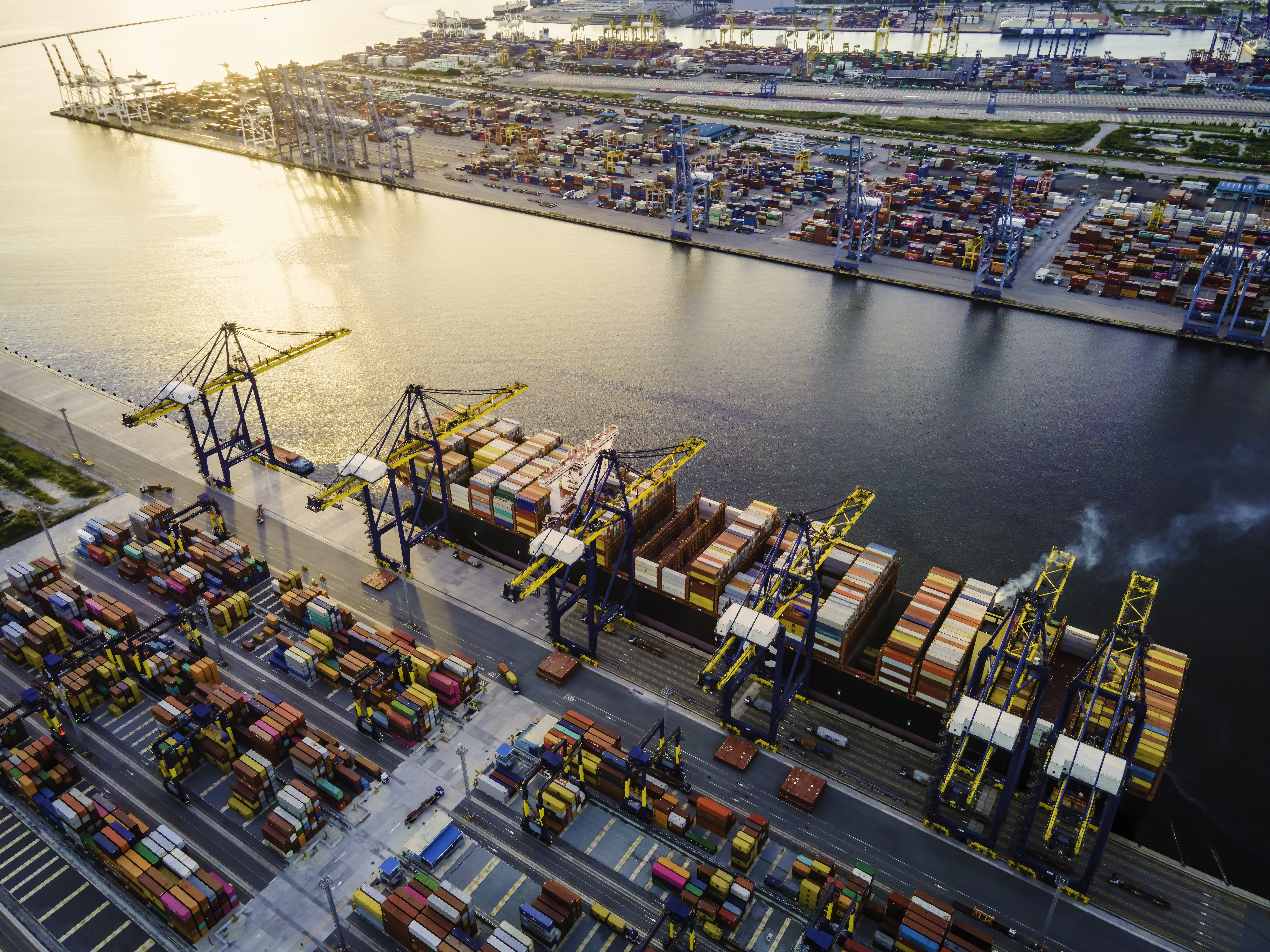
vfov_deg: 56.8
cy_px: 476
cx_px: 635
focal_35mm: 24
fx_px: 881
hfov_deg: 71.6
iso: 140
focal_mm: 4.5
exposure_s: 1/15
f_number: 2.8
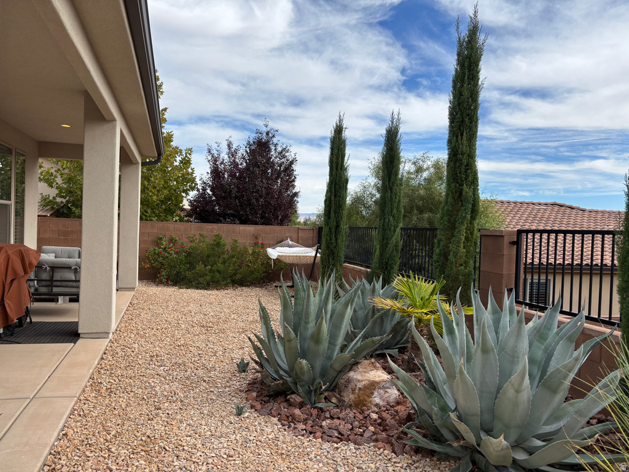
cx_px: 314
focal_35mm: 26
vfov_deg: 53.1
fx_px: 472
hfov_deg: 67.3
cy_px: 236
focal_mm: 5.96
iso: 50
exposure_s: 1/2857
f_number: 1.6
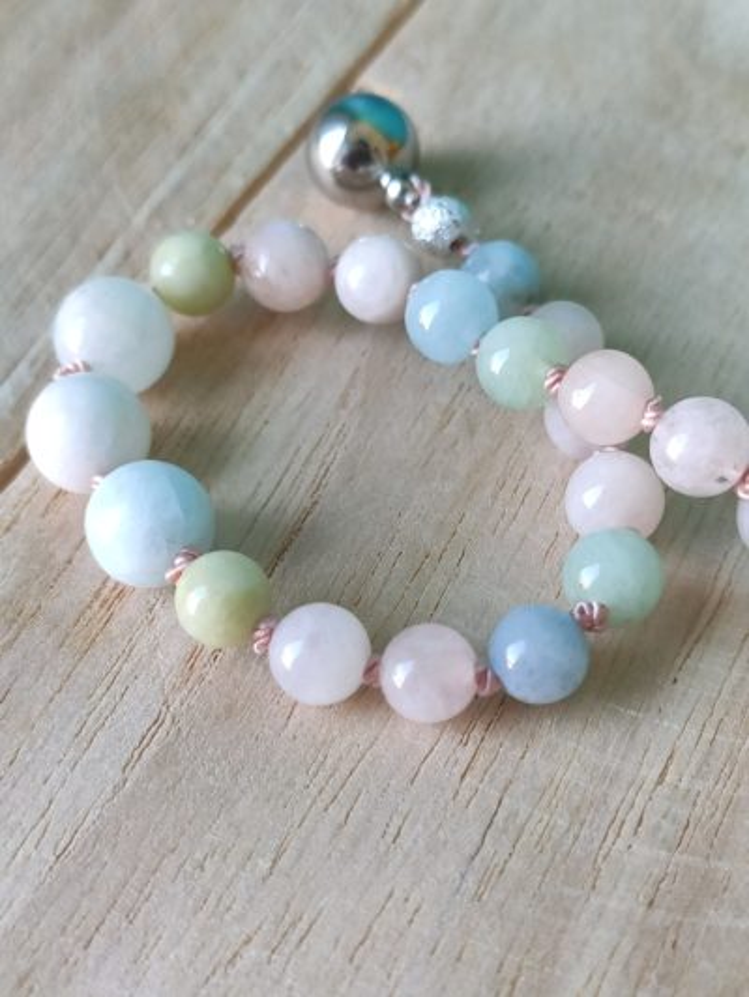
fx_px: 750
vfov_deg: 67.3
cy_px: 498
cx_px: 374
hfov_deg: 53.1
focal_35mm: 26
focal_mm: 4.77
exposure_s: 1/50
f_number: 1.75
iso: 228
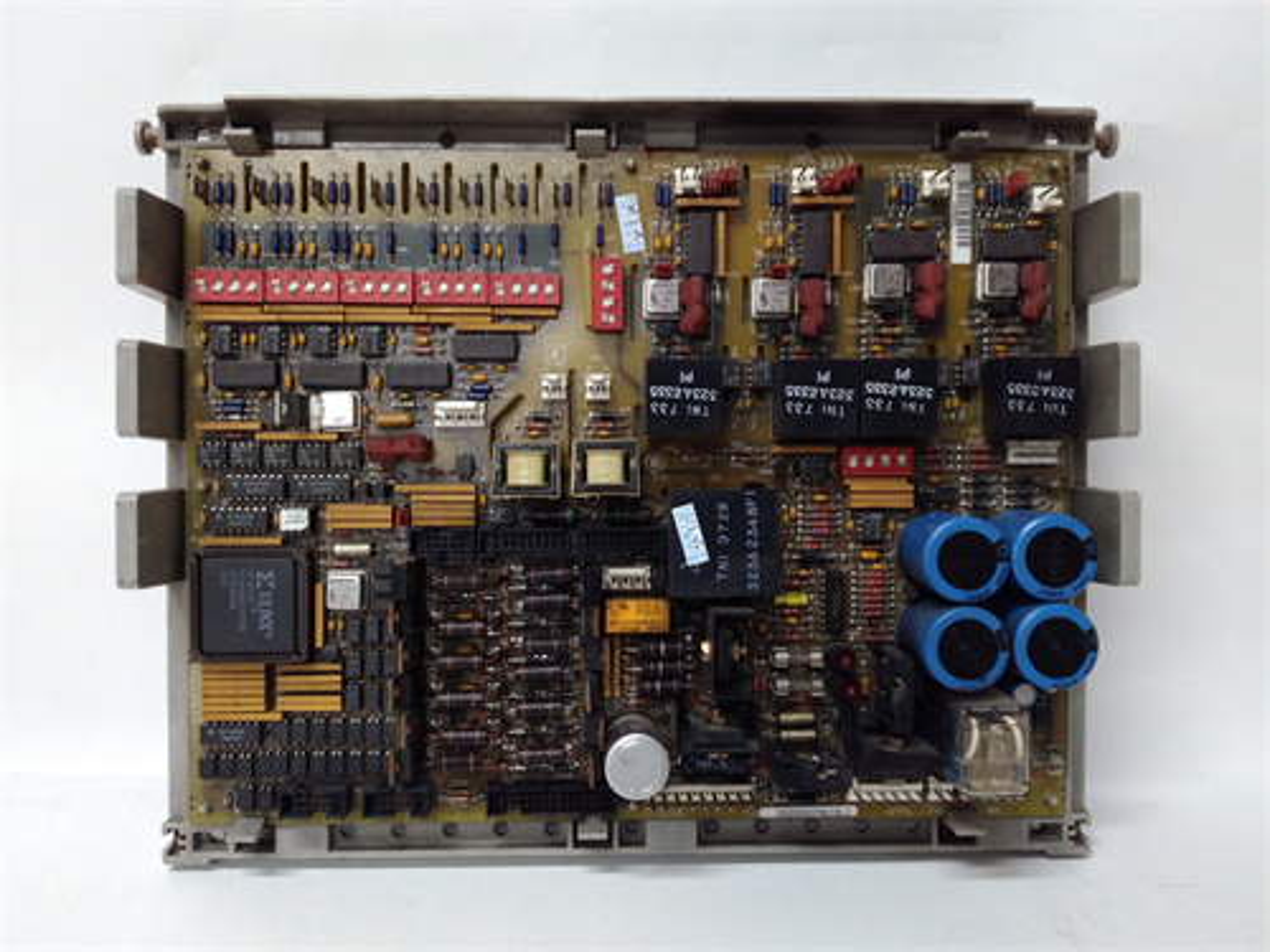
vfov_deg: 51.4
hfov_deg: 65.3
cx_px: 635
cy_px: 476
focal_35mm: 27
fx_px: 991
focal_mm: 3.79
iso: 341
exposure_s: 1/33
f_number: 2
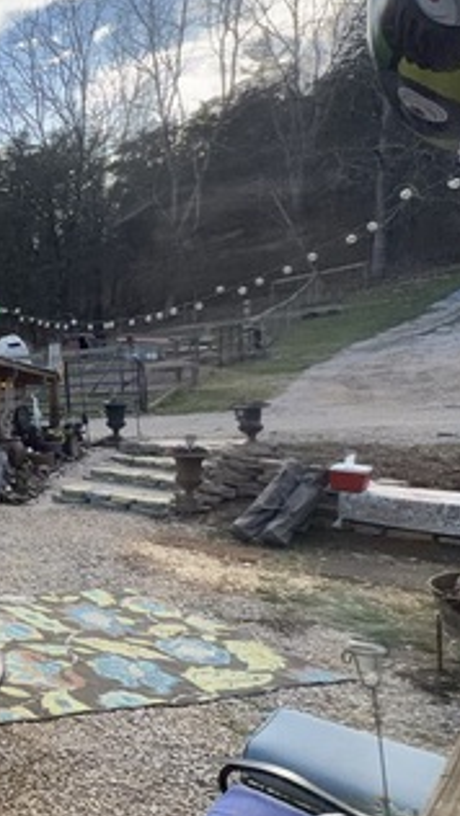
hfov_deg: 24.9
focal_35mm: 29
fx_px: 628
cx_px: -300
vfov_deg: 66.0
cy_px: 405
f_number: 2.2
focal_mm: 2.22
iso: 40
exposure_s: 1/502
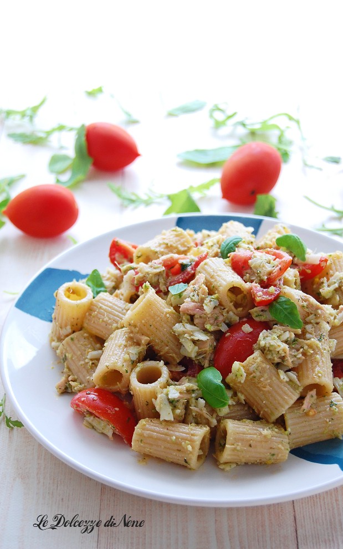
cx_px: 175
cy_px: 273
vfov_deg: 27.9
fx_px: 1107
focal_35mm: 74
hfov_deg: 17.6
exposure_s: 1/60
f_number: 5.6
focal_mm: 48
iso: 500
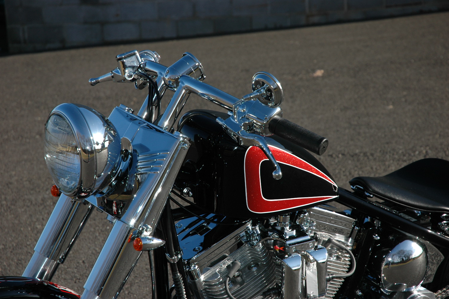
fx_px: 1308
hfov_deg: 19.5
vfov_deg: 13.0
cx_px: 224
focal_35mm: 105
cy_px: 150
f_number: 6.3
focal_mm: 70
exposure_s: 1/500
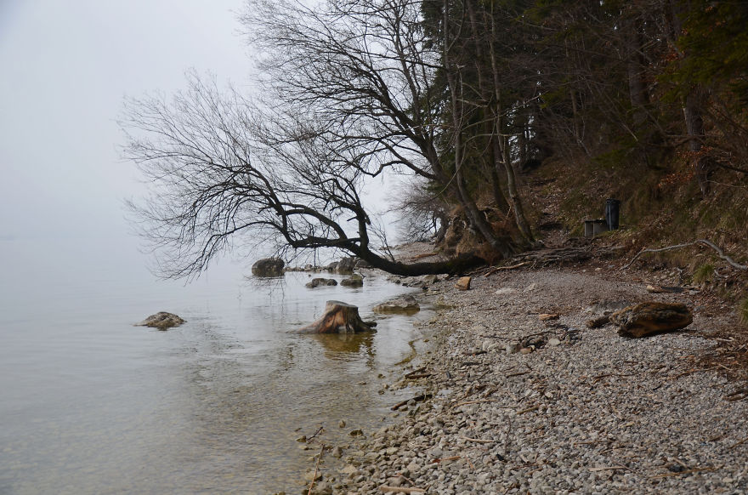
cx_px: 374
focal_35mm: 42
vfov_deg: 31.7
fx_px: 870
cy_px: 248
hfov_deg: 46.5
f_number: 4
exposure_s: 1/80
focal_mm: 28
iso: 200
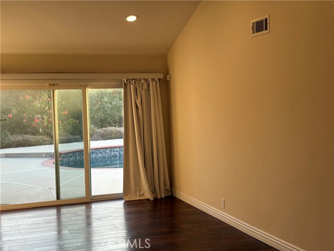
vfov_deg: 28.0
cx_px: 167
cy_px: 126
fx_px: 502
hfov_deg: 36.8
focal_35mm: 52
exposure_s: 1/120
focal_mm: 5.96
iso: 64
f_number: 1.6
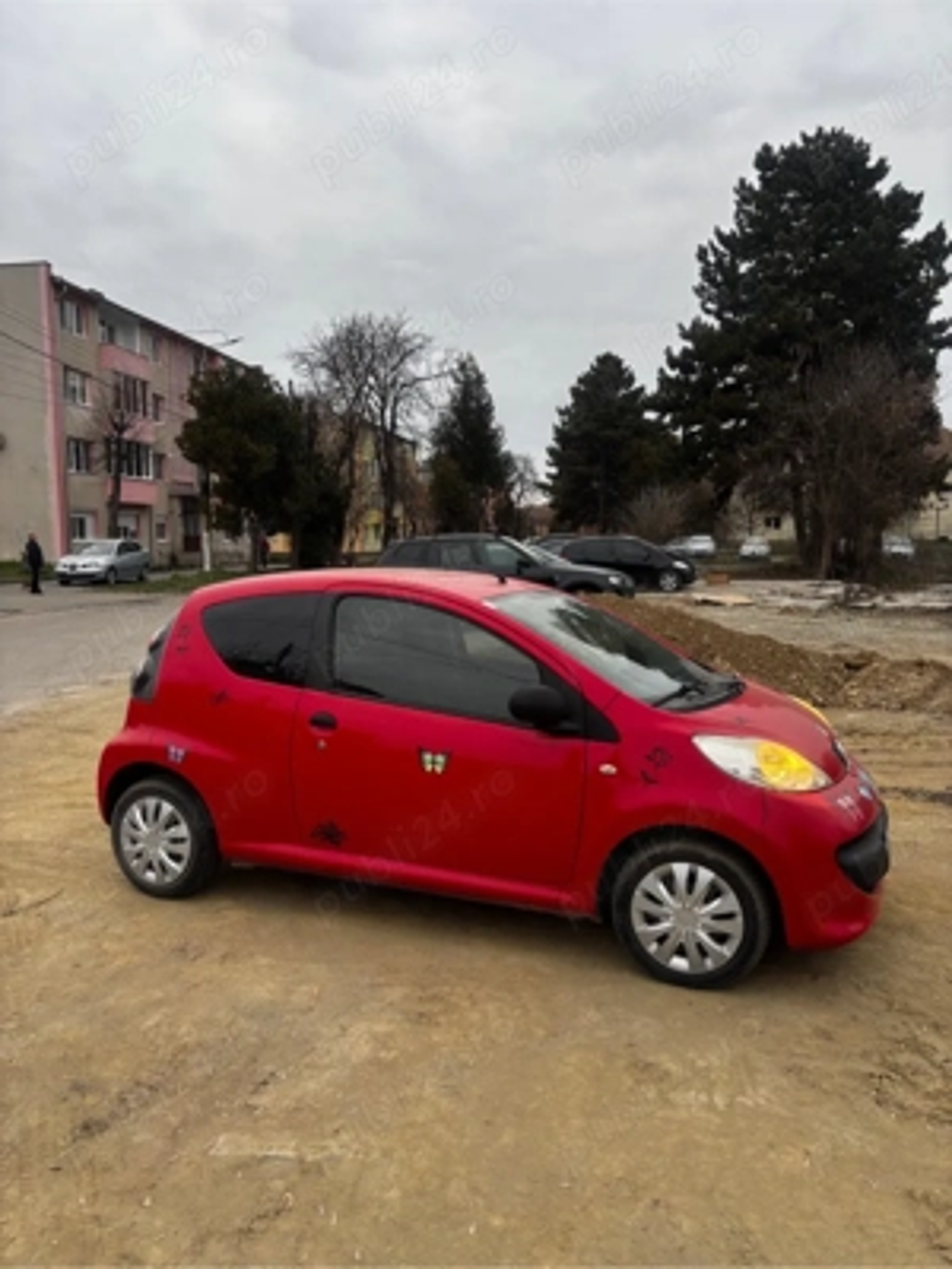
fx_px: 953
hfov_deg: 53.1
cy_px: 634
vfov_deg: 67.3
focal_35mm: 26
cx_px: 476
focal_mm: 5.96
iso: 50
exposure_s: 1/121
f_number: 1.6
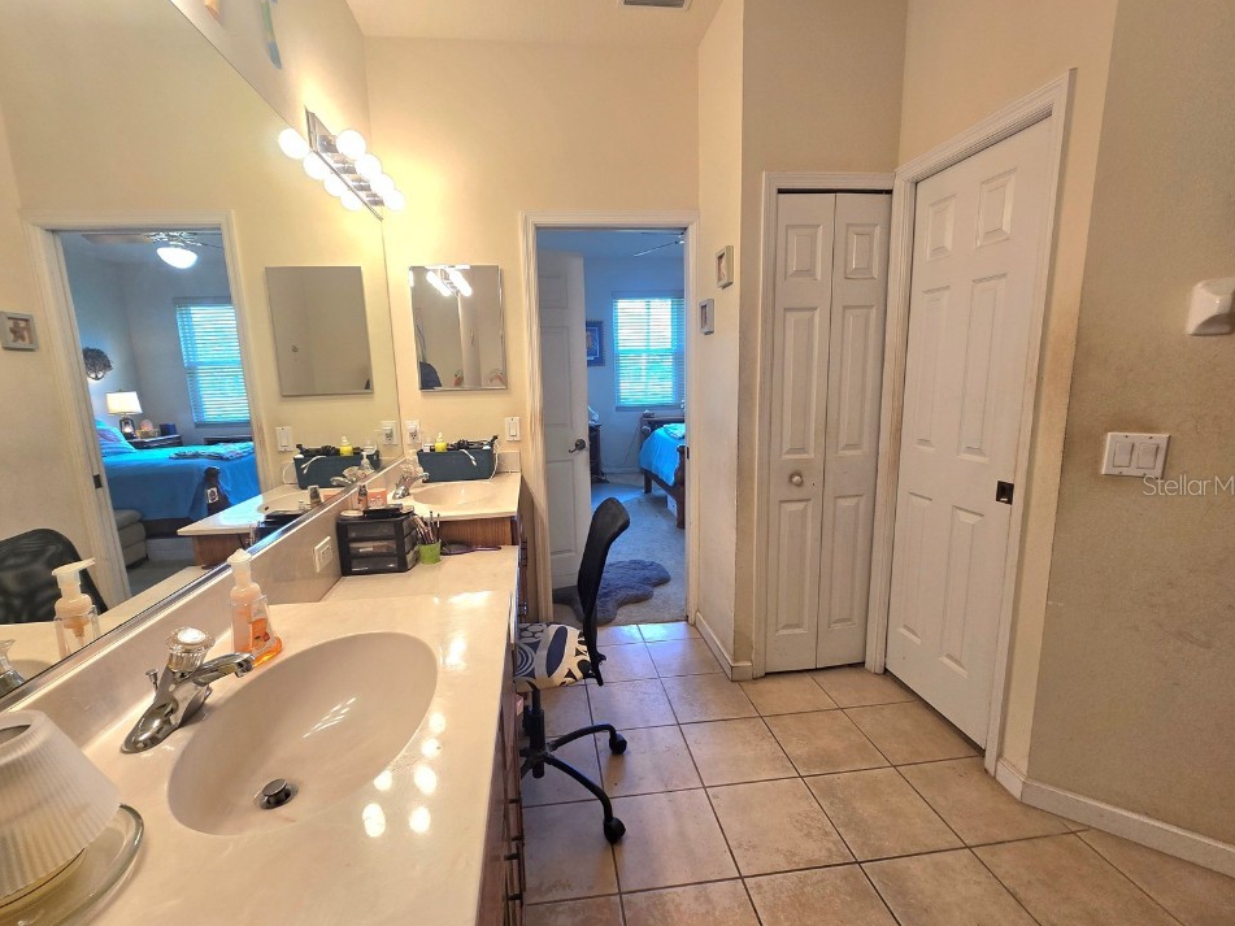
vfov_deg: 85.6
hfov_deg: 102.0
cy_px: 484
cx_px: 600
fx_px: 499
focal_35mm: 14
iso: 64
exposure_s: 1/60.2
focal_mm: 2.2
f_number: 2.2
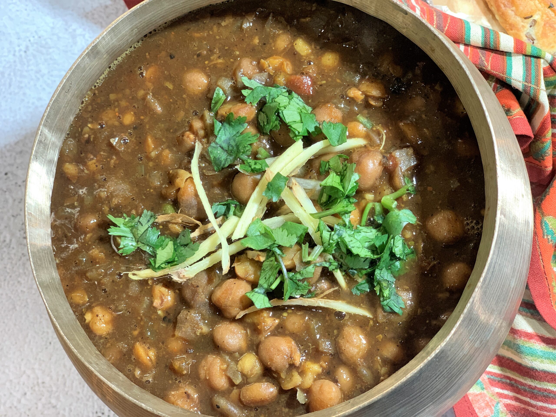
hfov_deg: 36.8
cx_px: 278
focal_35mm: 52
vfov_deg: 28.0
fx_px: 835
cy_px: 208
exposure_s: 1/50
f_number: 2.4
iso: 160
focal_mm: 6
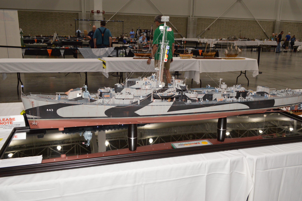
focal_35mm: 30
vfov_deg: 43.5
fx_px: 251
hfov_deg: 62.0
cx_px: 151
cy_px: 100
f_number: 8
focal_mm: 20
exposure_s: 1/60
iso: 500
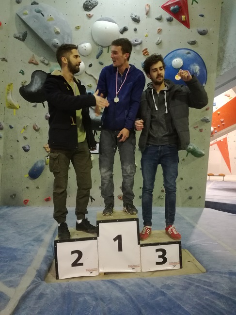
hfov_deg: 51.3
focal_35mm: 27
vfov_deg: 65.3
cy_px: 158
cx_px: 118
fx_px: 246
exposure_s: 1/25
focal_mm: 3.79
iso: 400
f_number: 2
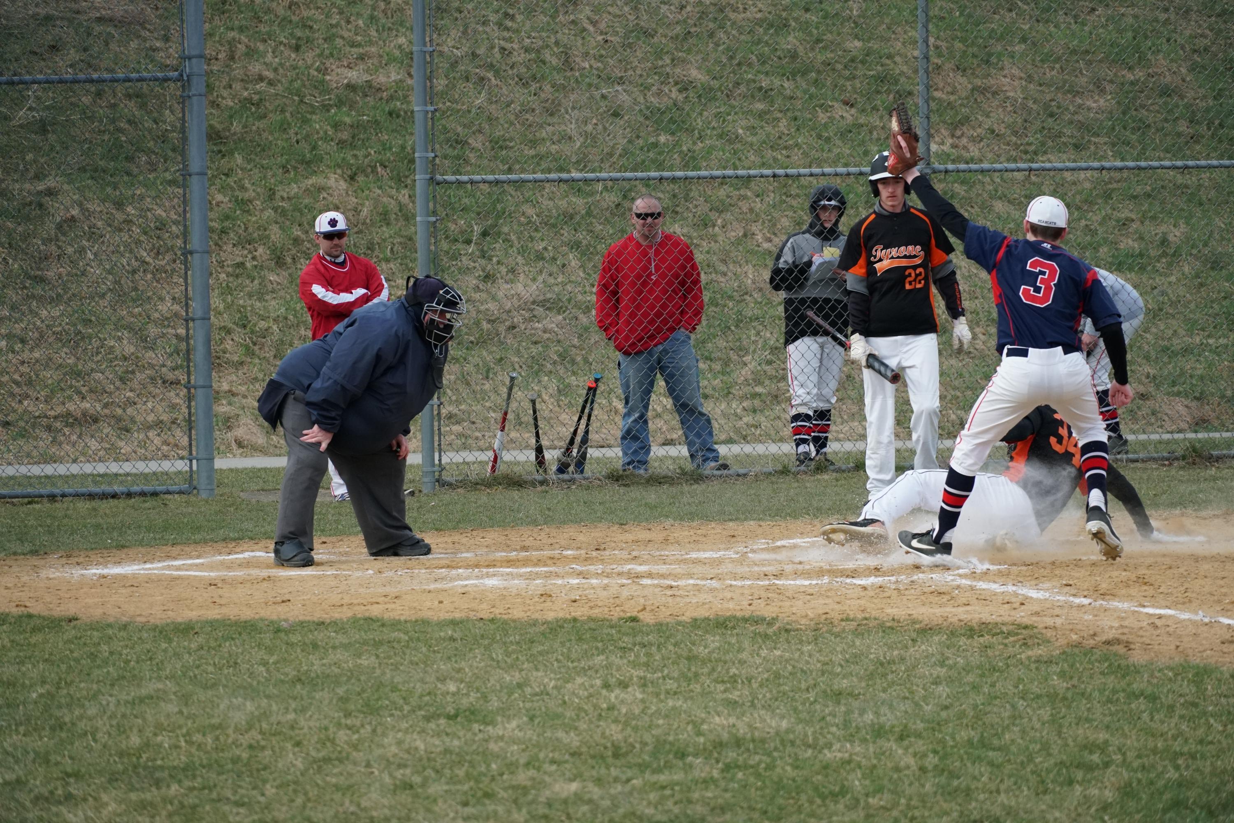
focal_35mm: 202
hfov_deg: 10.2
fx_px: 6941
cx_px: 617
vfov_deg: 6.8
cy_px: 412
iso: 1000
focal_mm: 135
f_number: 5.6
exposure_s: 1/2000
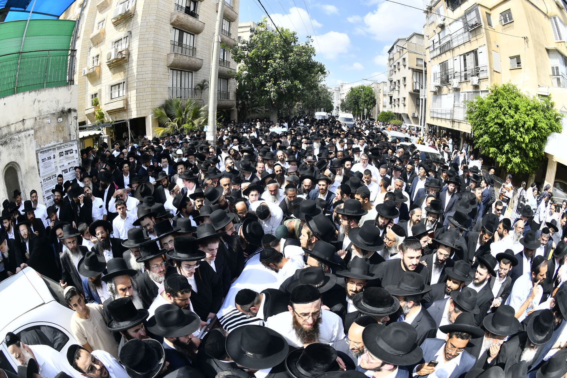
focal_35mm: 16
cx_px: 284
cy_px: 189
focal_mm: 16
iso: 100
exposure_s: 1/400
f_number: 7.1
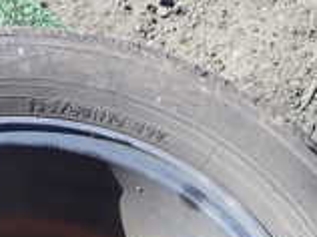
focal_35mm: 114
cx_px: 24
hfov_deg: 17.0
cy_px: 446
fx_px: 1042
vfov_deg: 11.8
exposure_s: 1/250
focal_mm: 5.4
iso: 100
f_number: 3.2
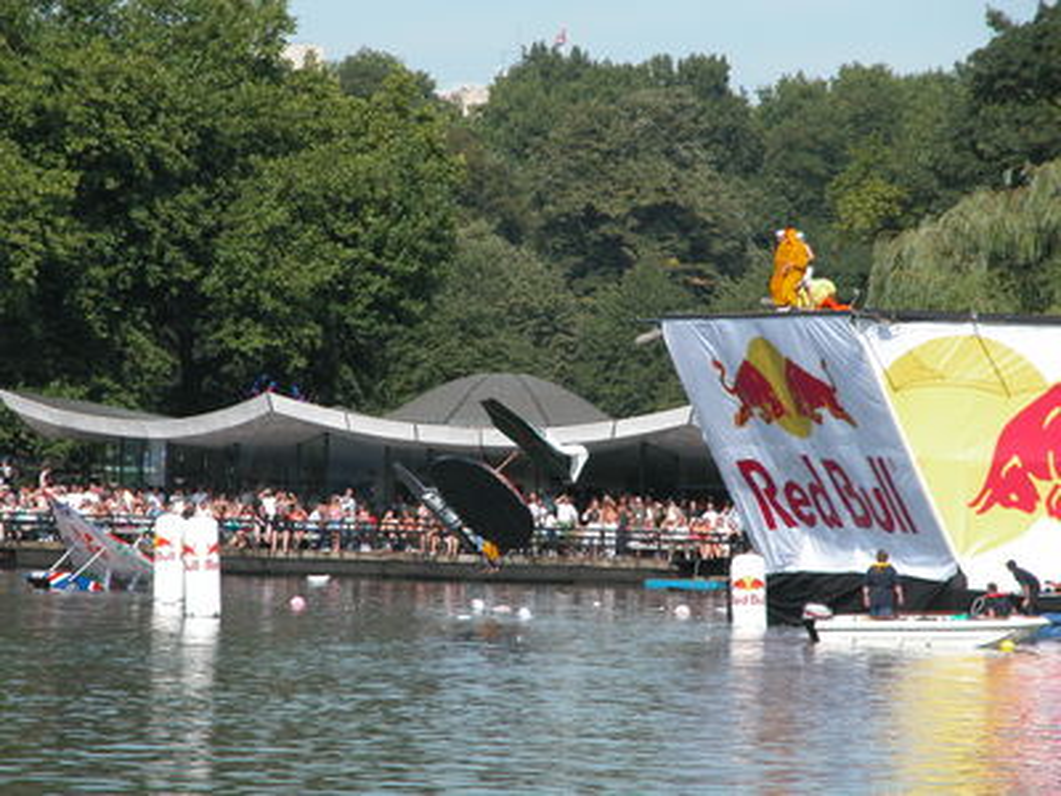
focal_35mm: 280
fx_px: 8582
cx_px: 530
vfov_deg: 5.3
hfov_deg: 7.1
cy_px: 398
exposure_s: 1/334
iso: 100
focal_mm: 71.2
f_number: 5.9
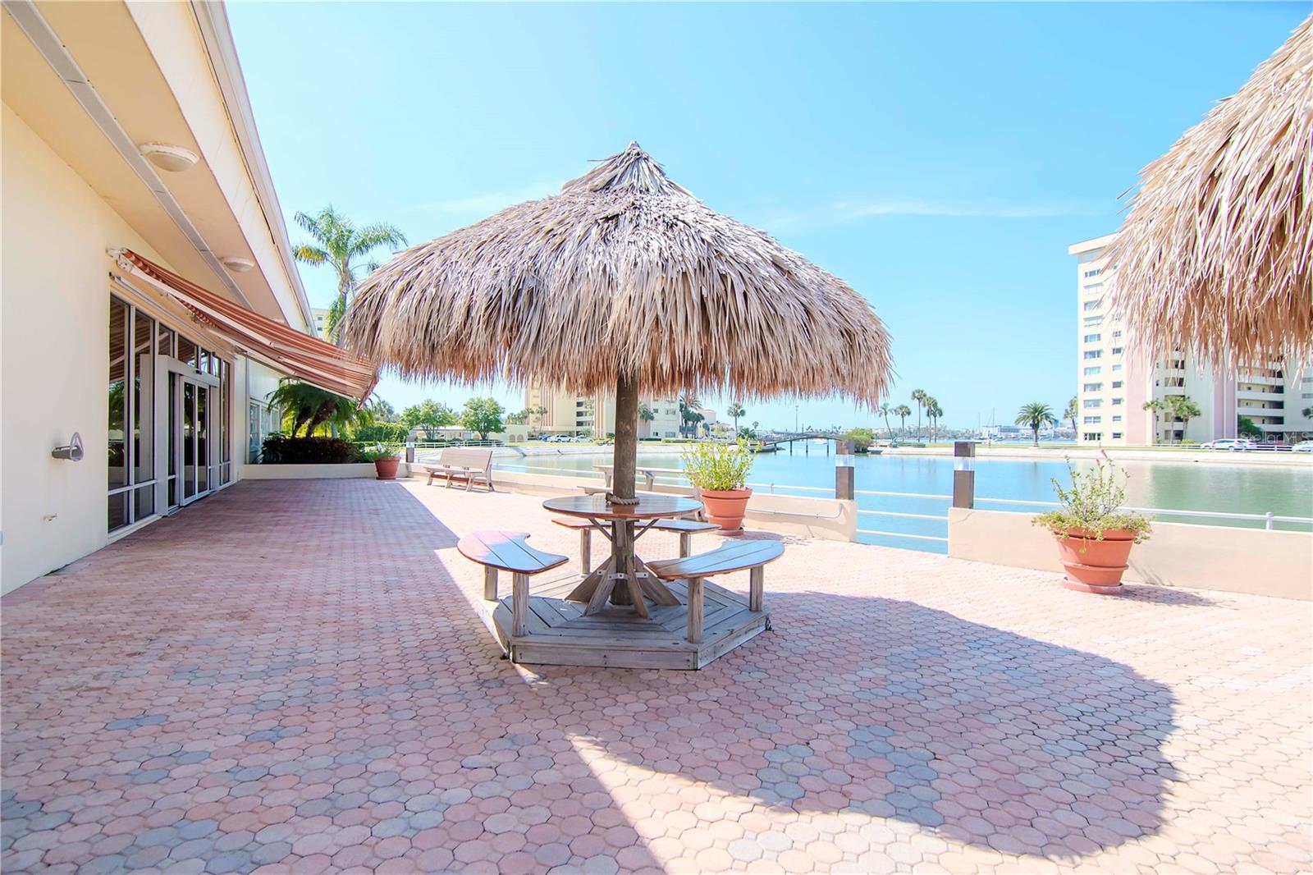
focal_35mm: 16
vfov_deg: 72.0
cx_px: 656
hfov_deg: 95.0
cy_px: 438
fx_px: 602
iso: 400
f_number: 5
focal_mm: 11
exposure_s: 1/2000
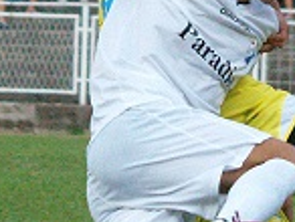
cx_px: 261
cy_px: 113
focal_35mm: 391
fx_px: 3338
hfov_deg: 5.1
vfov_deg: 3.8
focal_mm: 70
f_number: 5.6
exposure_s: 1/1000
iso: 1250
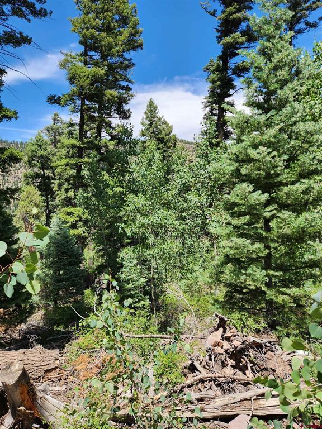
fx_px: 285
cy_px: 214
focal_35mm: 23
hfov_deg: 58.9
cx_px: 161
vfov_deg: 73.9
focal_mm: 5.4
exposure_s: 1/1132
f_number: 1.8
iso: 20
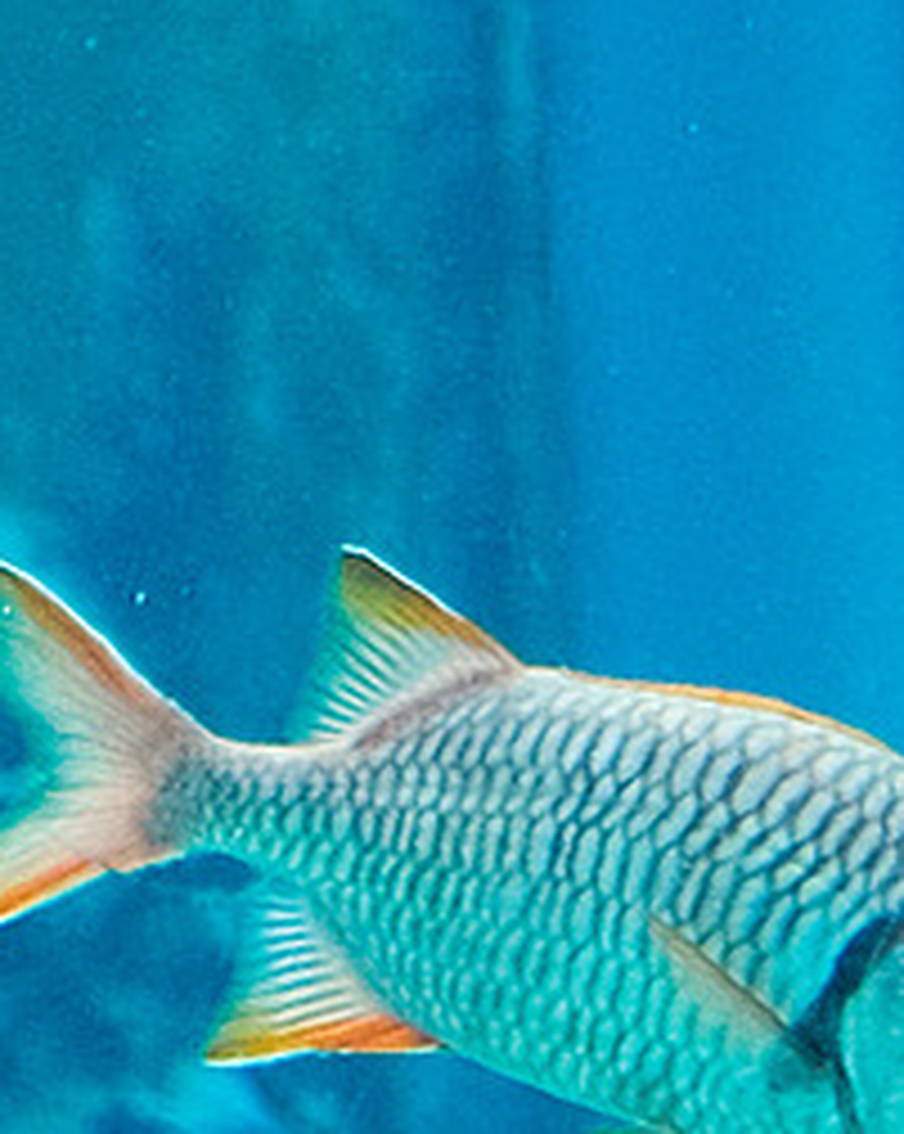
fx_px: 18126
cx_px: 4785
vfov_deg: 3.5
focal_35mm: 541
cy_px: -2383
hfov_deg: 2.7
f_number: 4
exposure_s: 1/180
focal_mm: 38.8
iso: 640
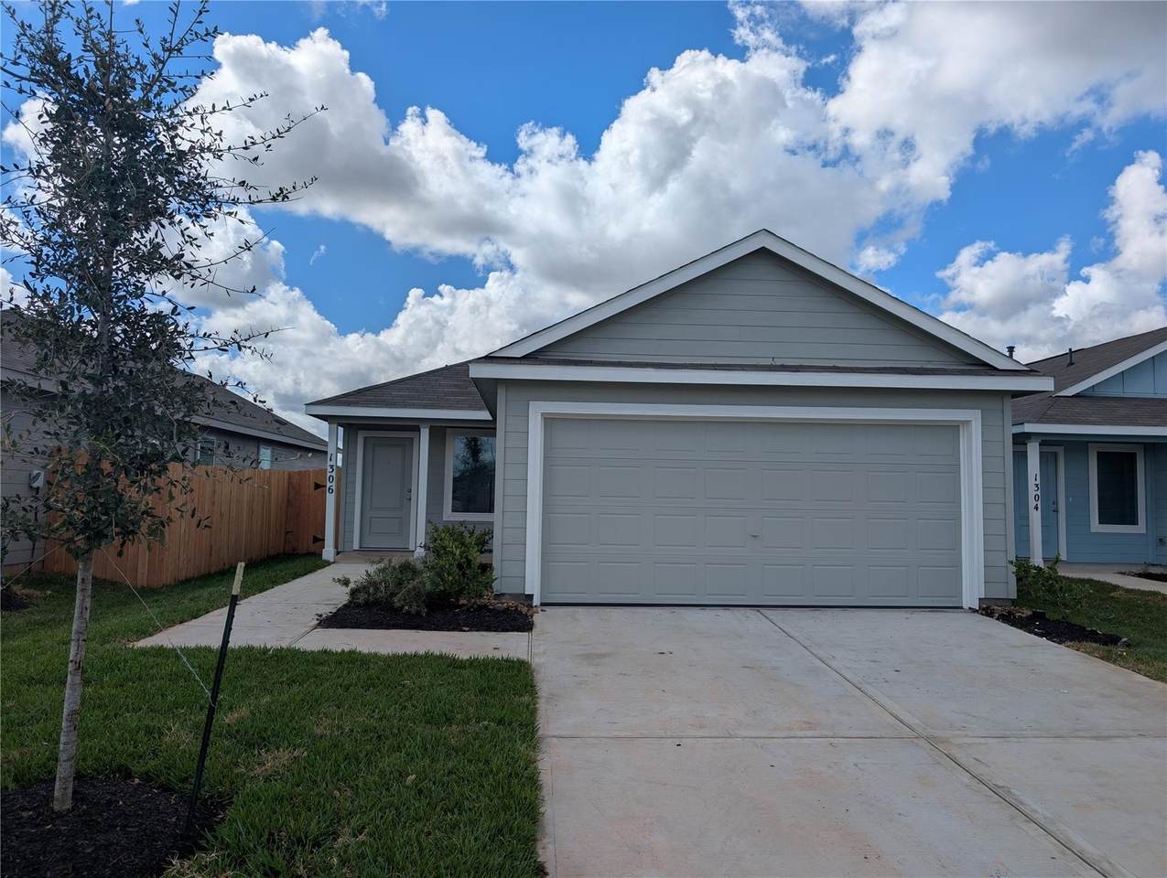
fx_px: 810
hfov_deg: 71.5
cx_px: 584
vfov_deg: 56.9
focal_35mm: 24
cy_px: 439
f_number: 1.68
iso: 21
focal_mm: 6.9
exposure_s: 1/2169
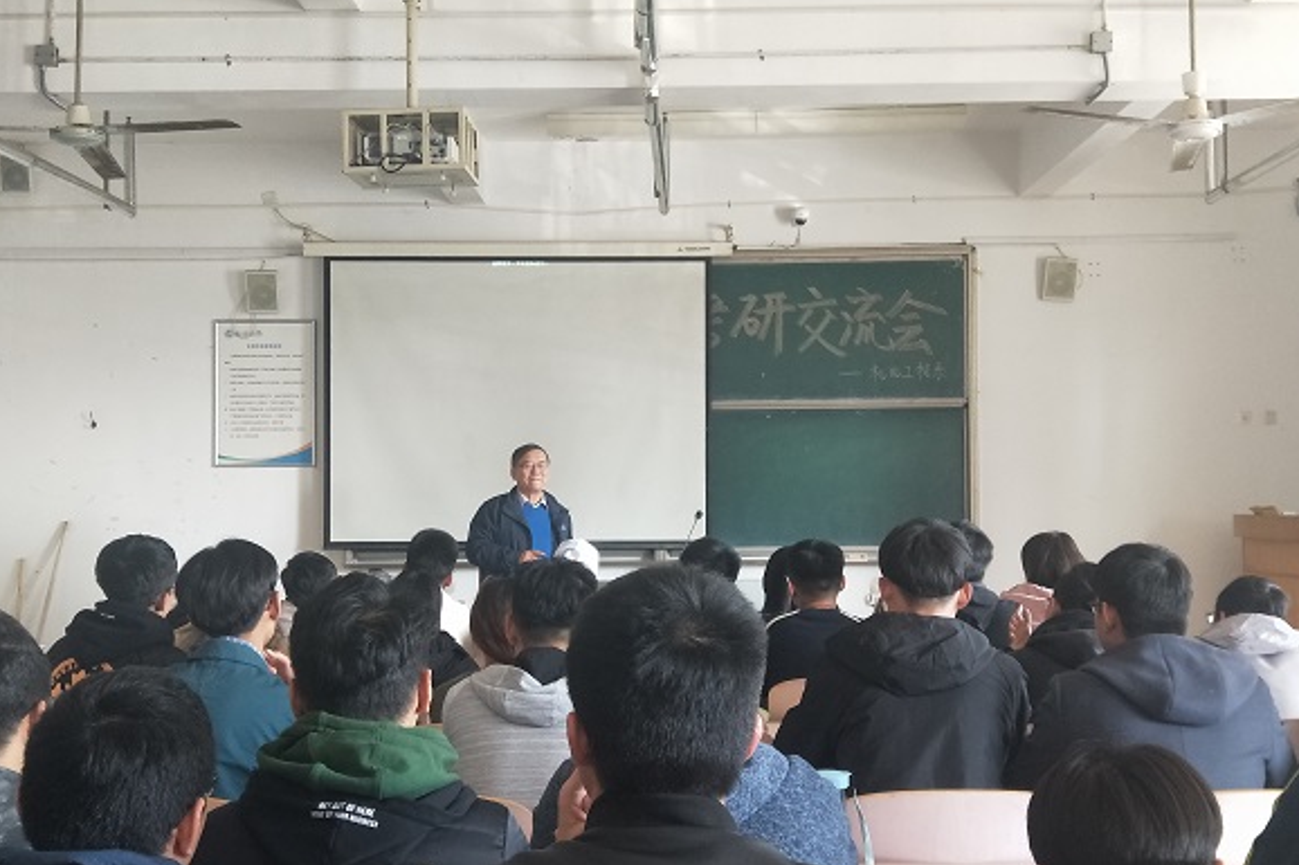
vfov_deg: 47.9
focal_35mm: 27
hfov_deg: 67.4
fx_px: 974
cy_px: 458
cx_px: 650
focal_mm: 4.27
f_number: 1.7
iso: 177
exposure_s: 1/33
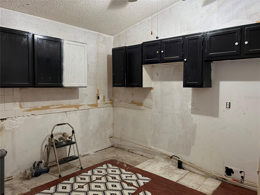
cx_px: 130
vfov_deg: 53.1
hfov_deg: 67.3
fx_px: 195
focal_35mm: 26
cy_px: 98
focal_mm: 5.96
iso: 400
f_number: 1.6
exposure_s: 1/40
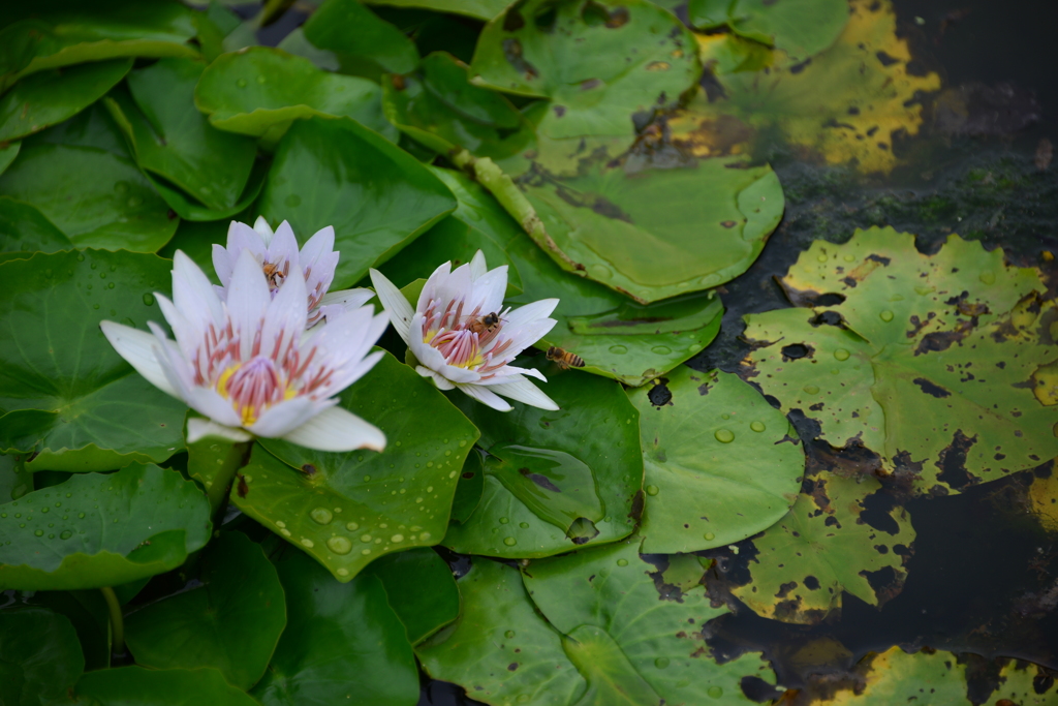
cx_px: 529
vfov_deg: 4.6
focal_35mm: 300
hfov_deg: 6.9
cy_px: 353
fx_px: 8817
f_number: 5.6
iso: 125
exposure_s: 1/400
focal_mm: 300
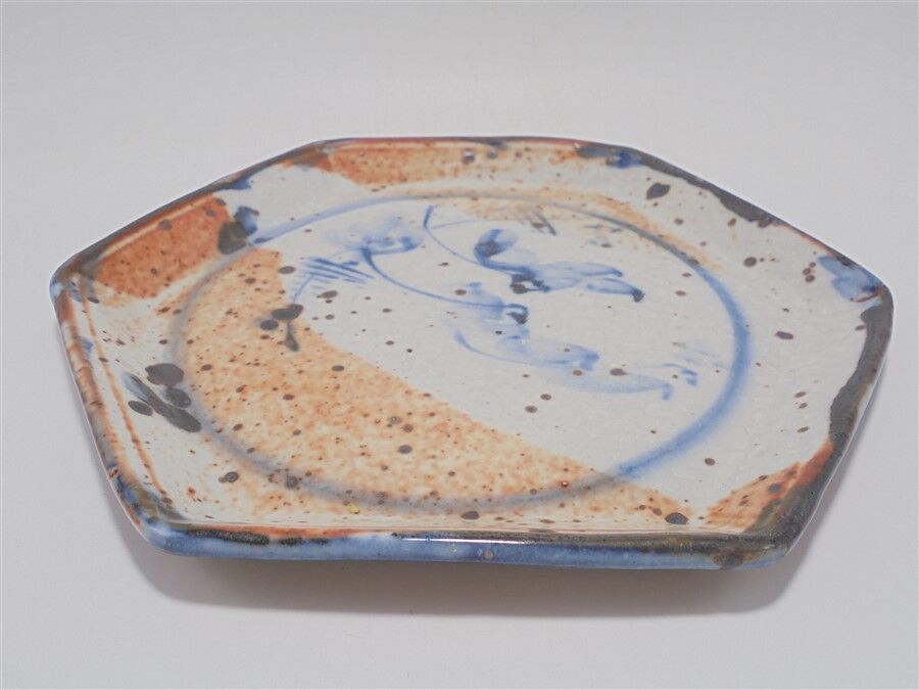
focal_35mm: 34
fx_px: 903
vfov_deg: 41.8
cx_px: 460
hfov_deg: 54.0
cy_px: 345
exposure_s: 1/60
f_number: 4
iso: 100
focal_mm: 6.1
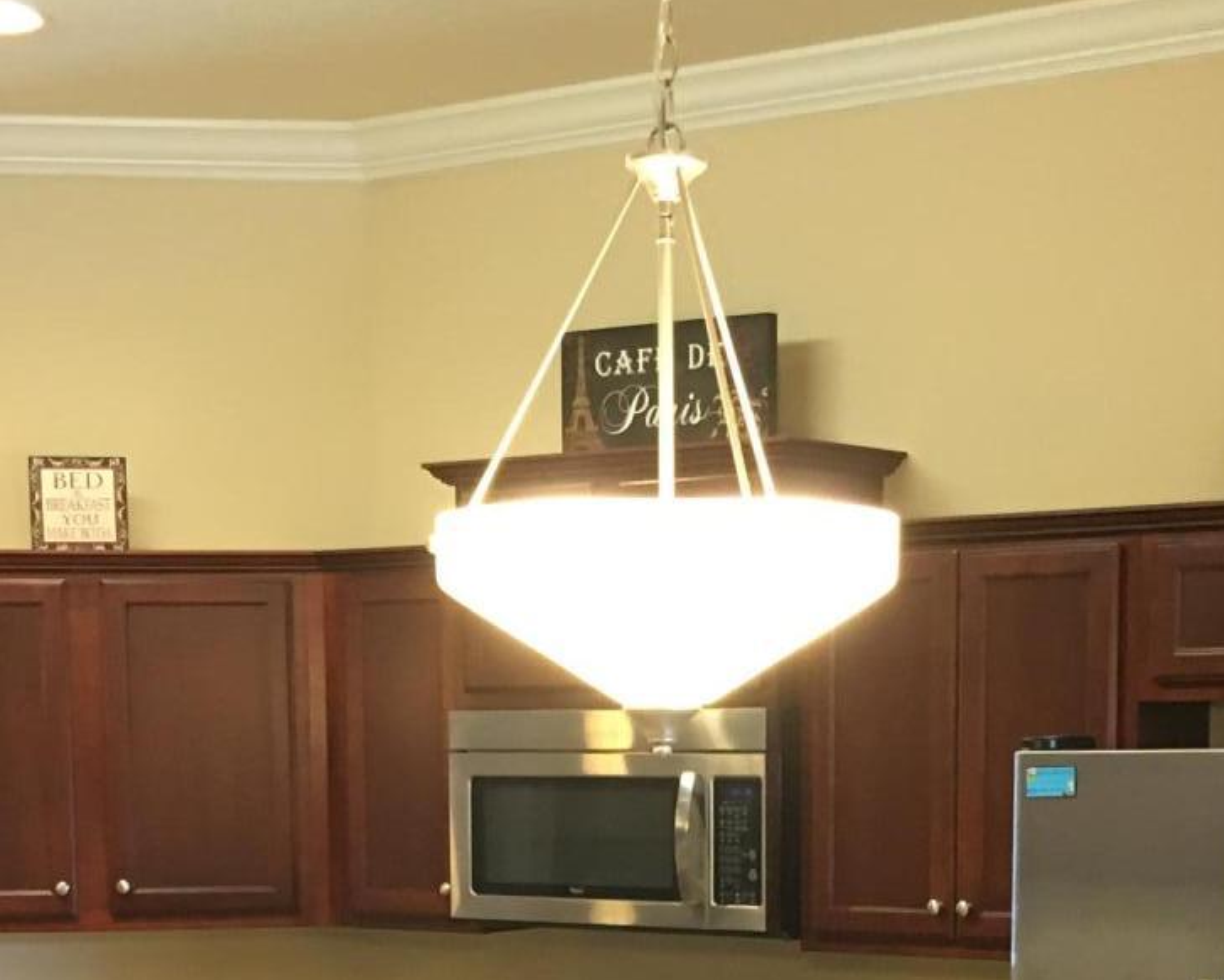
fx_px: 2826
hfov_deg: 24.4
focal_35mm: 78
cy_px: 1122
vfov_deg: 18.8
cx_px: 632
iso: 64
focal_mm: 4.15
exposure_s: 1/15
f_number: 2.2
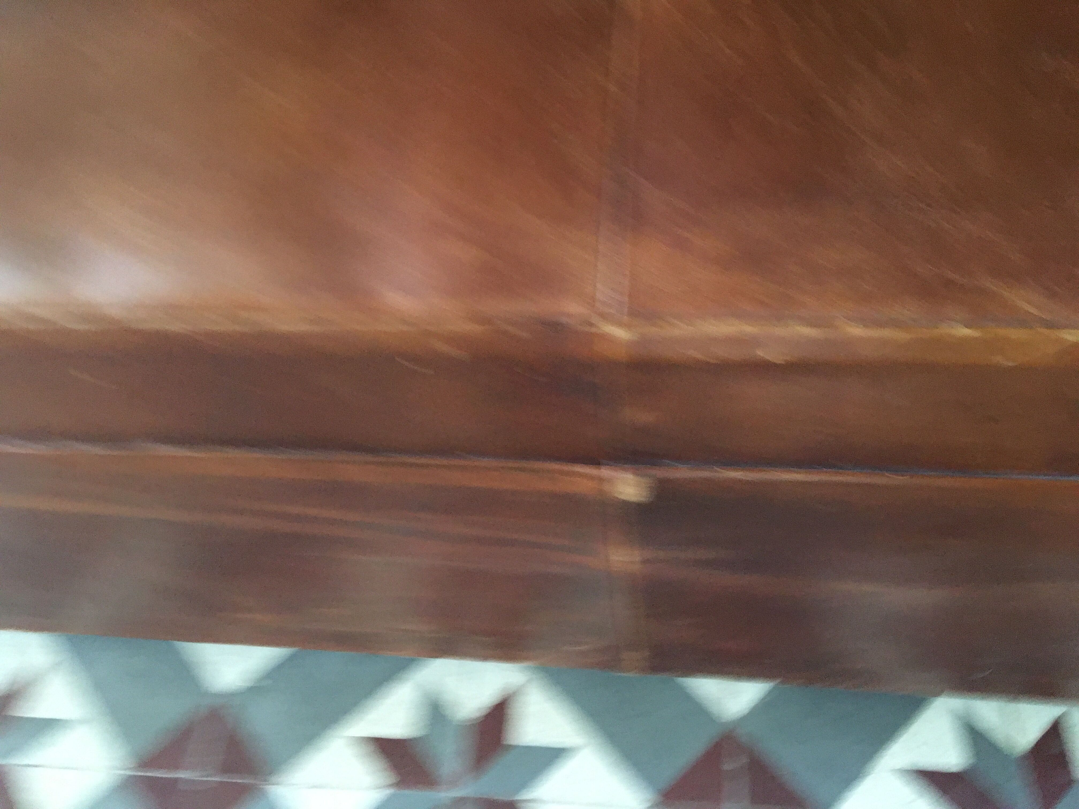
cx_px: 540
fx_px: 904
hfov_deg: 61.7
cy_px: 404
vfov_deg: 48.2
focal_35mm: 29
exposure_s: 1/17
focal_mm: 4.15
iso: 400
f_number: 2.2
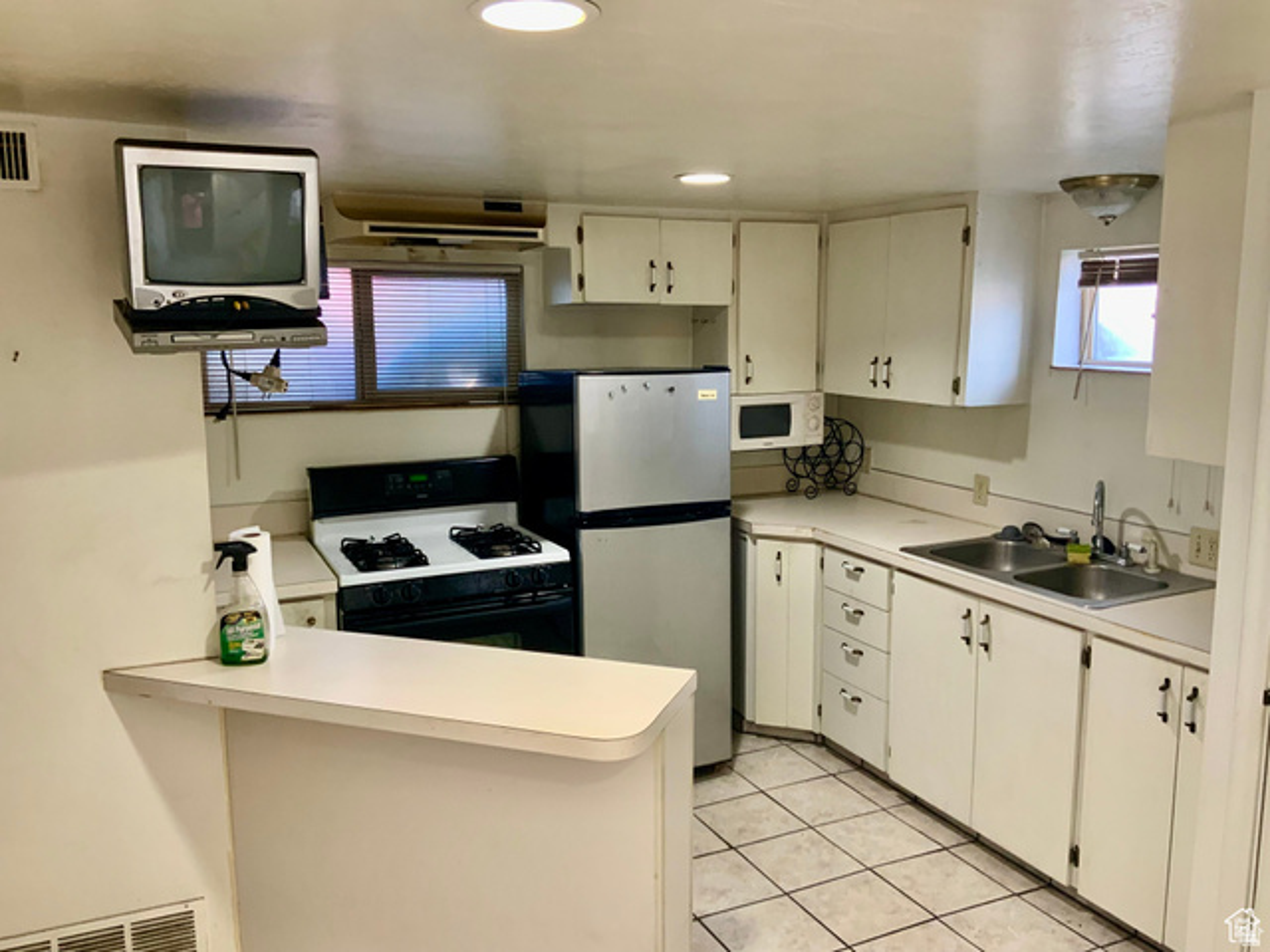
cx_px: 635
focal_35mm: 29
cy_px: 476
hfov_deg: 61.7
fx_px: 1064
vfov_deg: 48.2
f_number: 1.8
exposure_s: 1/60
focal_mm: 3
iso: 125
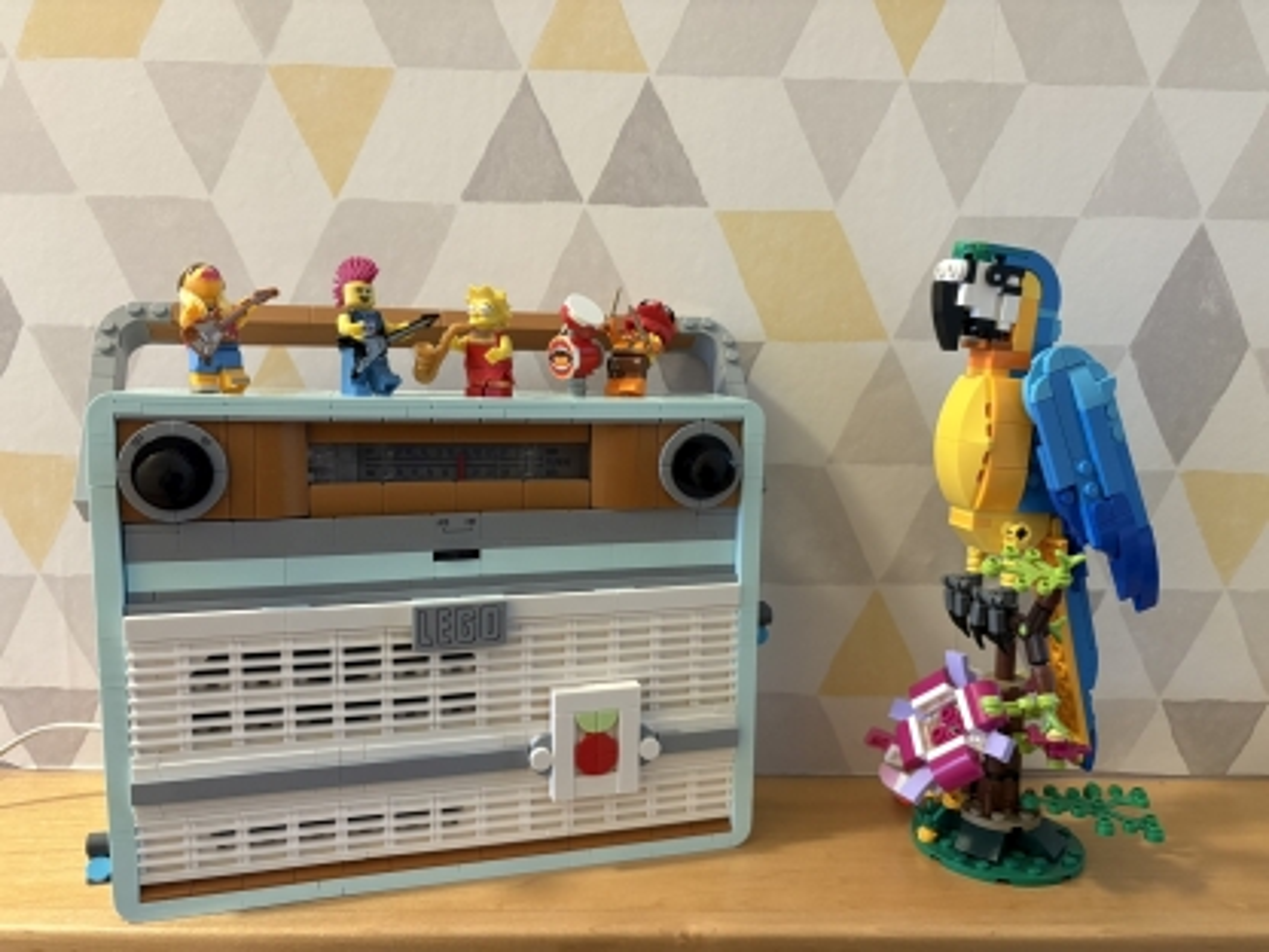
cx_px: 634
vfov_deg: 53.1
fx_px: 953
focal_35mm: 26
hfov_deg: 67.3
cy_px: 476
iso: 400
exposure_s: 1/33
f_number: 1.6
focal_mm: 5.96
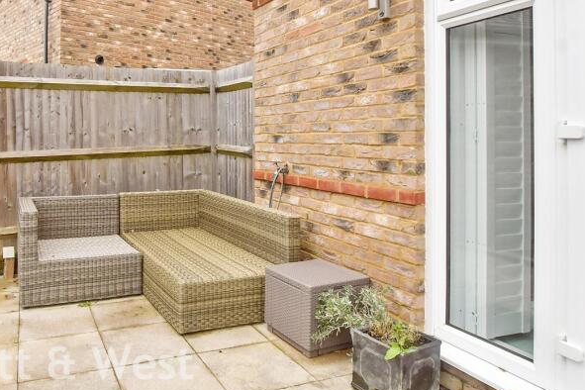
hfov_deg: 67.2
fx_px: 422
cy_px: 132
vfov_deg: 48.8
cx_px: 187
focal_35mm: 26
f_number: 8
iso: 400
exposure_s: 1/160
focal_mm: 10
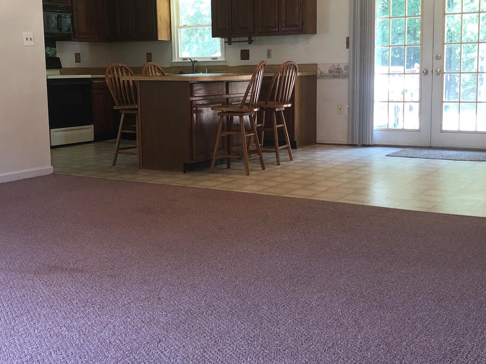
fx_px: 660
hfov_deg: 40.4
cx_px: 244
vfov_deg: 30.9
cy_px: 167
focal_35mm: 47
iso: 32
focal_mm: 3.99
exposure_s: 1/20
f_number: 1.8
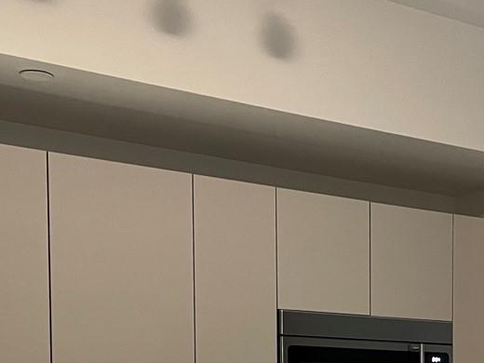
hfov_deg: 24.1
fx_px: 1119
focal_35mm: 80
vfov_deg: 17.3
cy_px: 473
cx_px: 380
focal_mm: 4.2
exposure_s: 1/60
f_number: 1.6
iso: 200
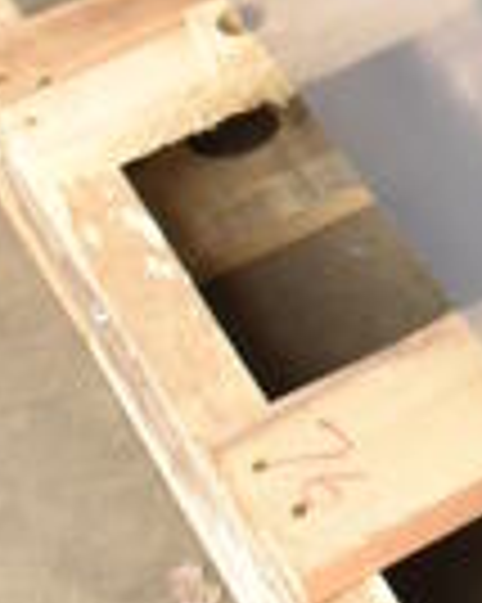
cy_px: -619
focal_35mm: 173
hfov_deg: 8.2
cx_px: 1158
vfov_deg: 10.3
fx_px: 3088
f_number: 5.6
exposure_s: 1/125
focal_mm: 18
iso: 320
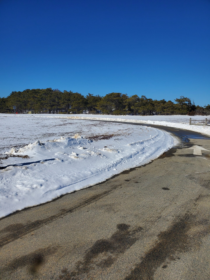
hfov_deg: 53.1
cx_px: 105
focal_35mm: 26
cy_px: 140
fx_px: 210
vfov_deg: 67.3
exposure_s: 1/4210
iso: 50
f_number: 2.4
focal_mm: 4.3
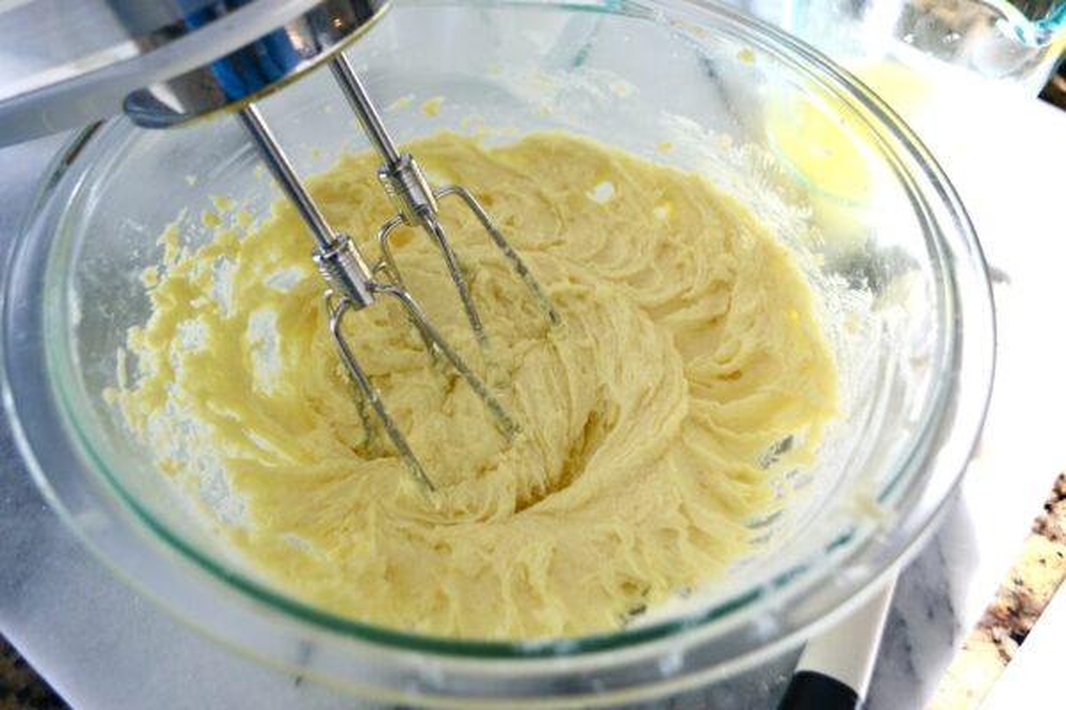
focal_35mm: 33
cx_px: 533
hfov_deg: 57.2
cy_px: 355
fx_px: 977
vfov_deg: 40.0
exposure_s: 1/50
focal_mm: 22
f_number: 3.8
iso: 400
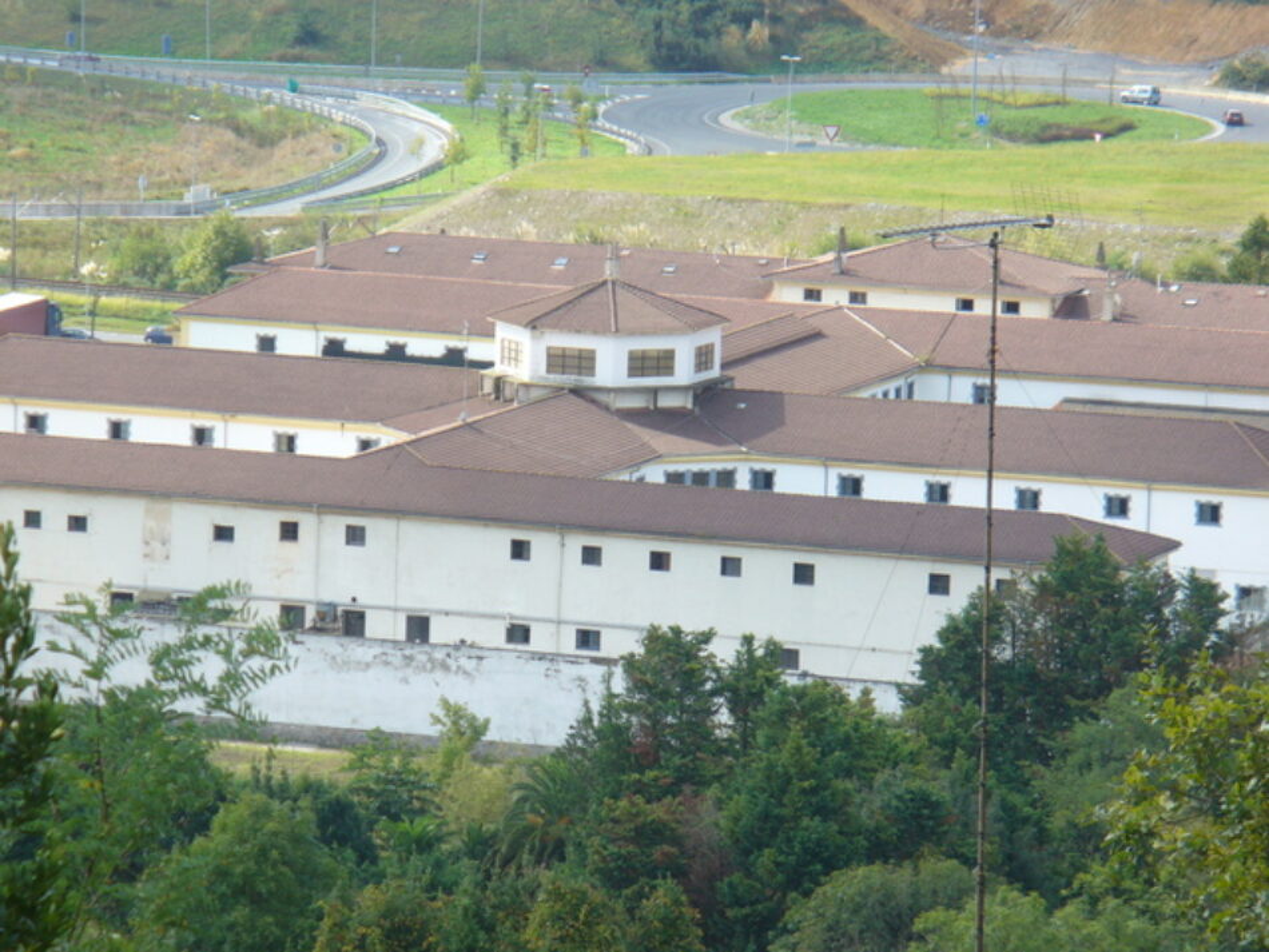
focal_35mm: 222
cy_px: 476
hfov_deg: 8.9
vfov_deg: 6.7
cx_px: 634
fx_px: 8140
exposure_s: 1/200
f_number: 4.5
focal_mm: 36.6
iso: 80
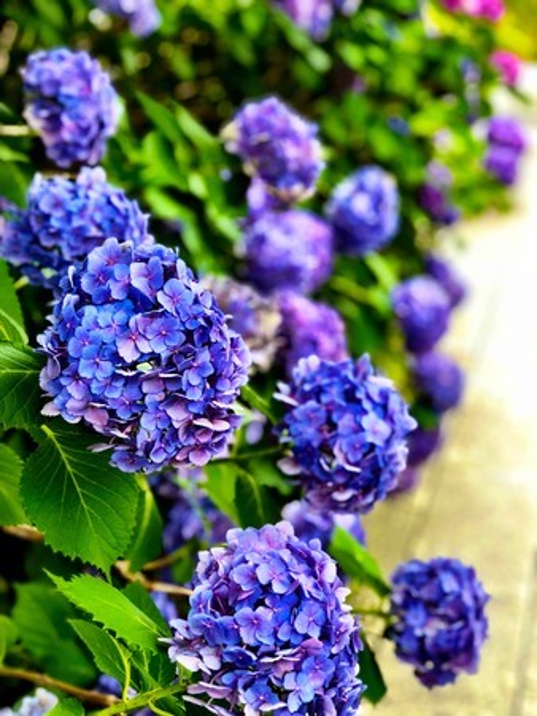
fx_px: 1178
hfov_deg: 25.7
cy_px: 358
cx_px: 268
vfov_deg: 33.8
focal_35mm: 57
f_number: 2.8
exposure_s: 1/60
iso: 50
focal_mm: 6.6
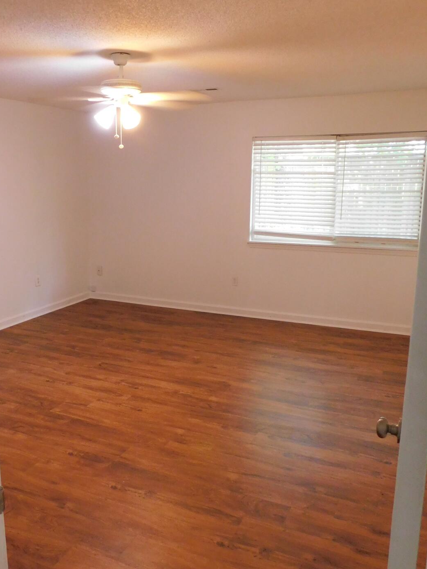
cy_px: 278
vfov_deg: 55.3
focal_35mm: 33
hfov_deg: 42.3
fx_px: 543
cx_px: 137
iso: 400
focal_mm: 4
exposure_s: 1/25
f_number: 3
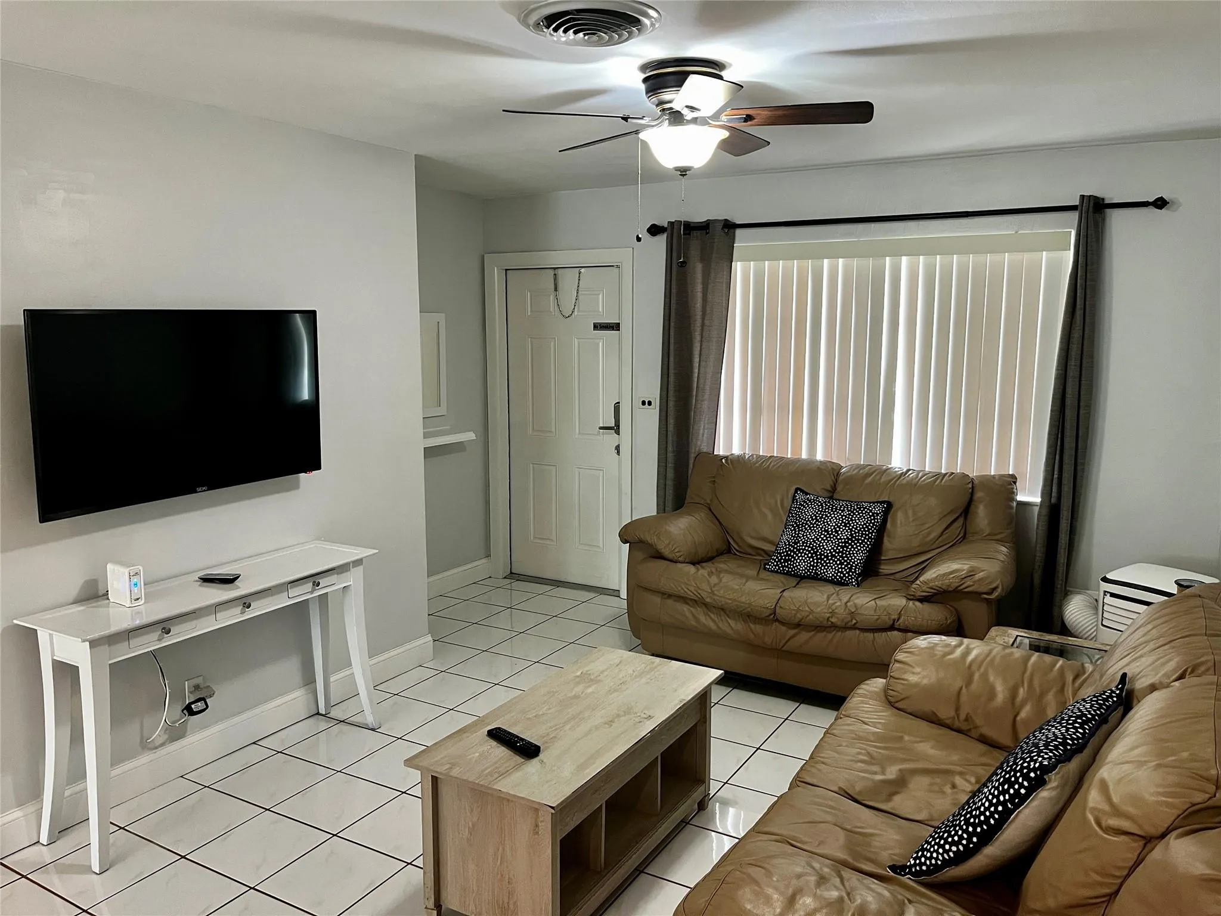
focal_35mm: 26
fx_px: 917
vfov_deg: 53.1
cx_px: 610
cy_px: 458
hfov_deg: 67.3
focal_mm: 5.1
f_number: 1.6
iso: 250
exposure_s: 1/60
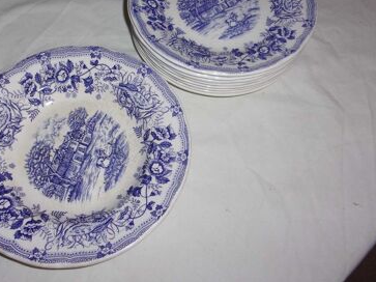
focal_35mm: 37
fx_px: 402
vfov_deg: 38.3
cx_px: 152
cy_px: 97
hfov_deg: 49.9
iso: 200
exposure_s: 1/34
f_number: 3.9
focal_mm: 5.1
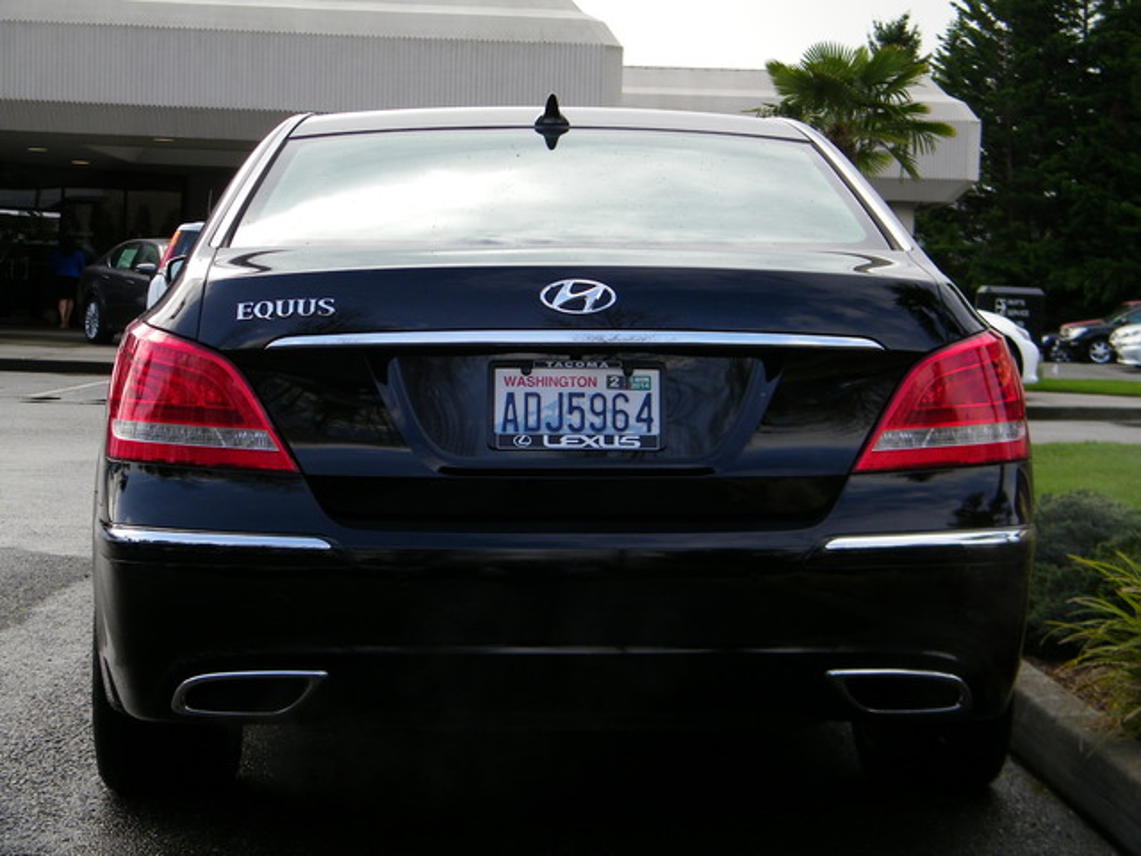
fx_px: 2373
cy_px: 428
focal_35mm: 72
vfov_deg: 20.4
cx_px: 570
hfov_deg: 27.0
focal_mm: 12.9
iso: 80
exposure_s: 1/250
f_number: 4.3
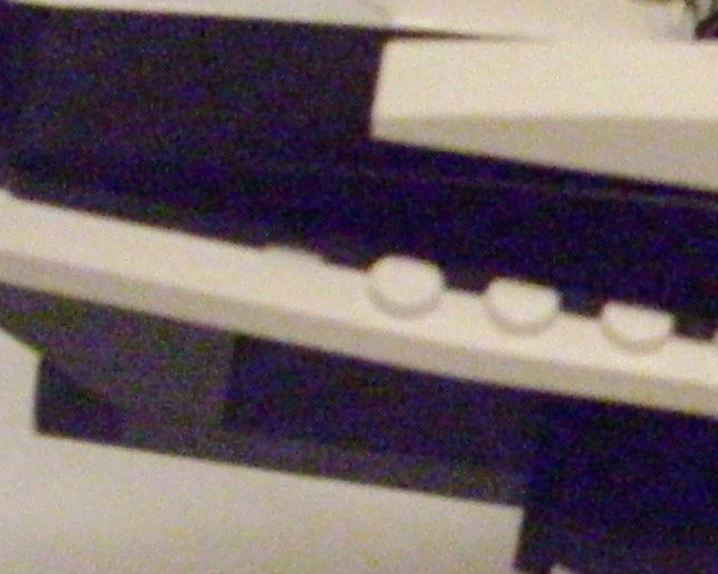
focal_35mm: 182
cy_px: 489
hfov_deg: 10.0
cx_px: 1286
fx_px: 3866
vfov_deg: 8.5
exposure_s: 1/30
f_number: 2.8
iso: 1000
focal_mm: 6.2
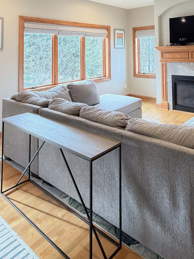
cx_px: 137
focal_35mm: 28
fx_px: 209
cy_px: 42
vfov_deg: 57.4
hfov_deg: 48.4
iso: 320
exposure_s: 1/60
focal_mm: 2.22
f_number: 2.2
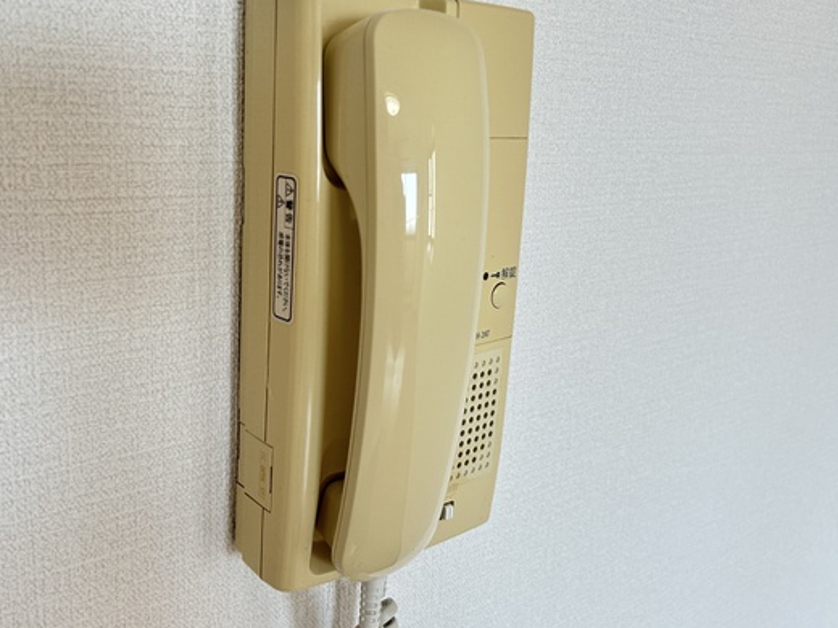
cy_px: 287
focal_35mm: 35
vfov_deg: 40.7
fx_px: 847
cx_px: 346
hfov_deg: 52.4
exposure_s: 1/120
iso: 125
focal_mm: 5.7
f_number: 1.5
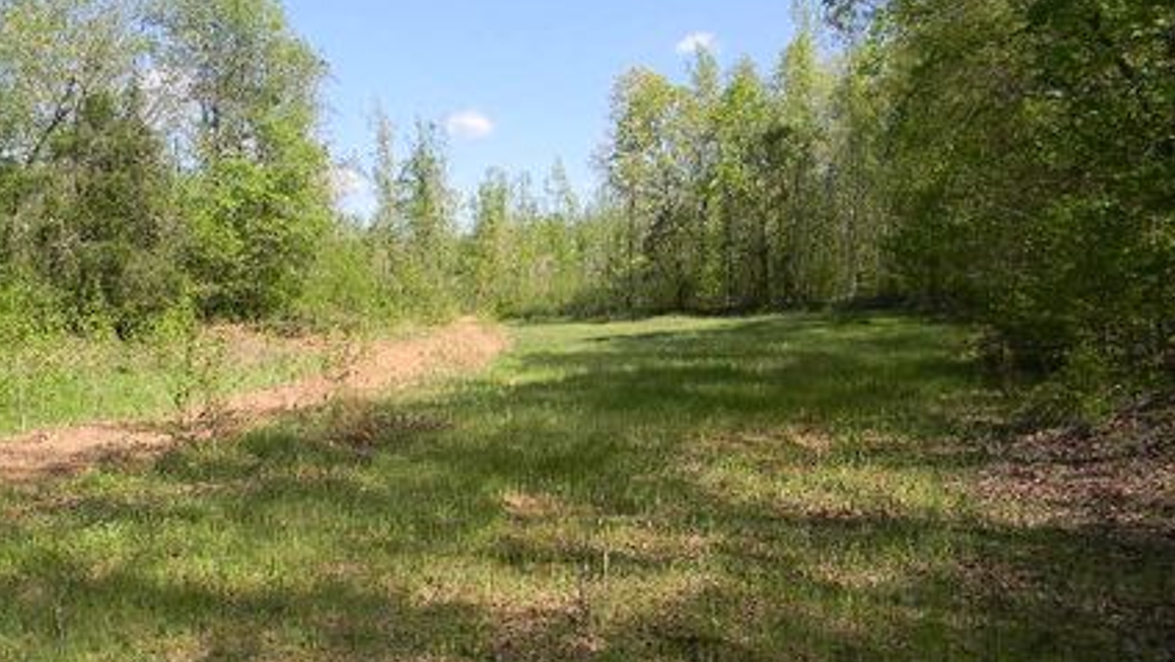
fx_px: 966
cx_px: 586
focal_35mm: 31
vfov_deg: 37.7
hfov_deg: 62.6
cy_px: 389
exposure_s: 1/450
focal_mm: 5
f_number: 3.5
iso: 80
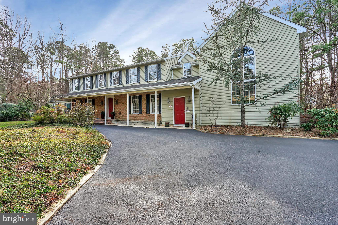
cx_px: 169
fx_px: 150
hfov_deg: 96.7
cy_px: 112
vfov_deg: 73.7
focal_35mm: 16
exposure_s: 1/40
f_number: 16
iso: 200
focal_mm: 16
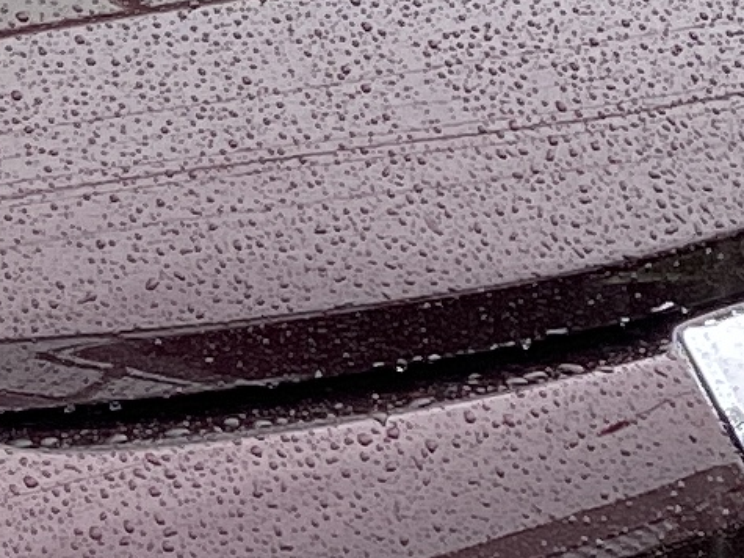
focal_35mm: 213
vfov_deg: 7.0
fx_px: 4577
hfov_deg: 9.0
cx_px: -450
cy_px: 147
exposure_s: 1/120
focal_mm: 3.3
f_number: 2.4
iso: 40
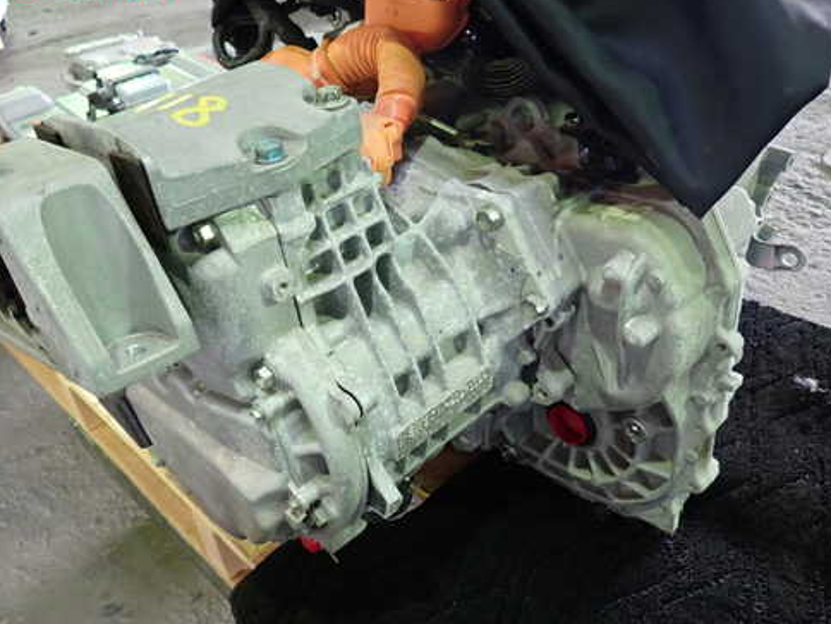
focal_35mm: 31
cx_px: 364
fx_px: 744
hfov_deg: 58.2
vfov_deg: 45.3
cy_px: 351
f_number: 2
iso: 320
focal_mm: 4.5
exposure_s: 1/30
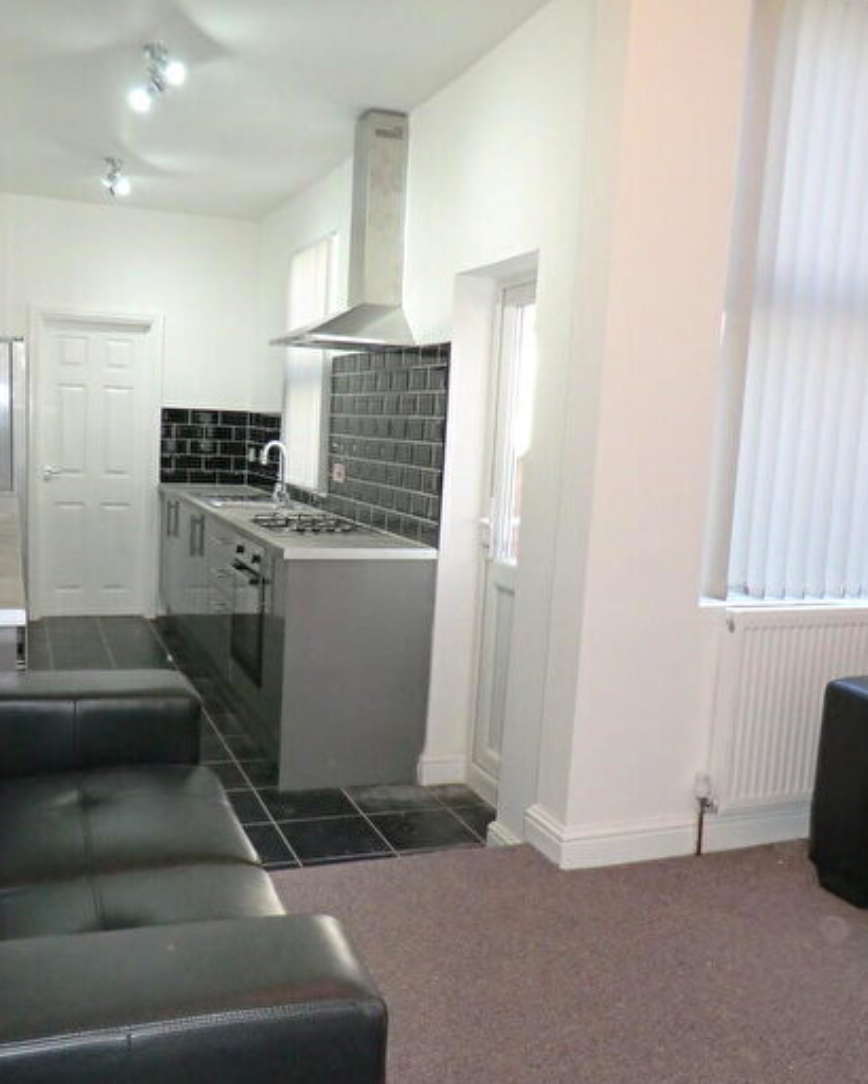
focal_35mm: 32
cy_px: 545
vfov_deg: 55.6
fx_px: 1027
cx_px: 383
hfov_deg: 45.7
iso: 400
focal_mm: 4.3
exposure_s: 1/60
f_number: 3.2
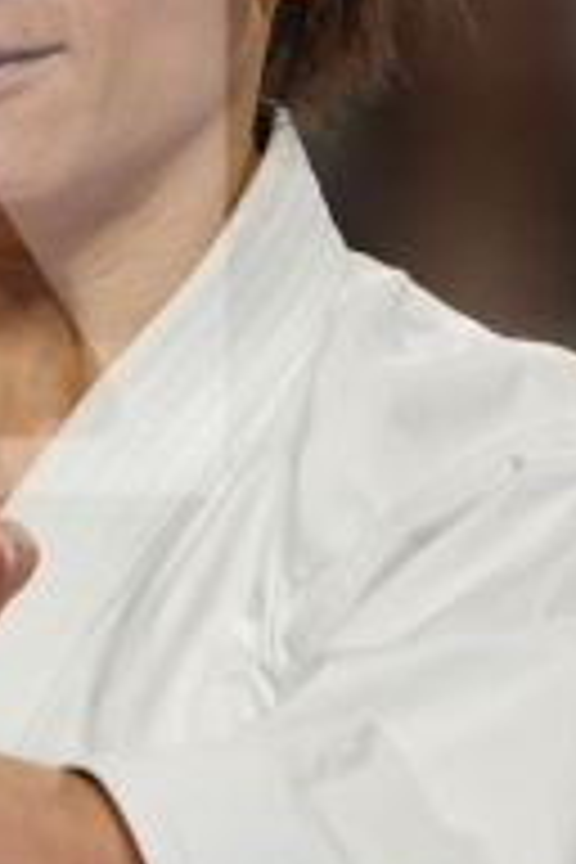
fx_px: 59851
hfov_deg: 0.6
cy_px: 1678
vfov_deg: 0.8
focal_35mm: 2494
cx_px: -194
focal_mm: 400
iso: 800
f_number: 2.8
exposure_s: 1/500
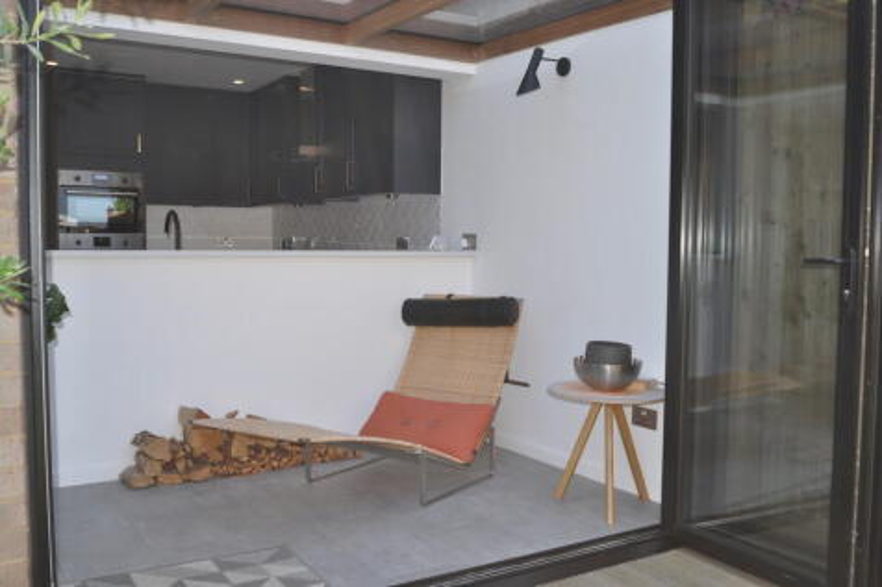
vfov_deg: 36.8
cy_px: 294
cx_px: 441
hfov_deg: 53.1
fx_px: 882
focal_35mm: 36
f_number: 6.3
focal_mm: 24
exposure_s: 1/200
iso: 200
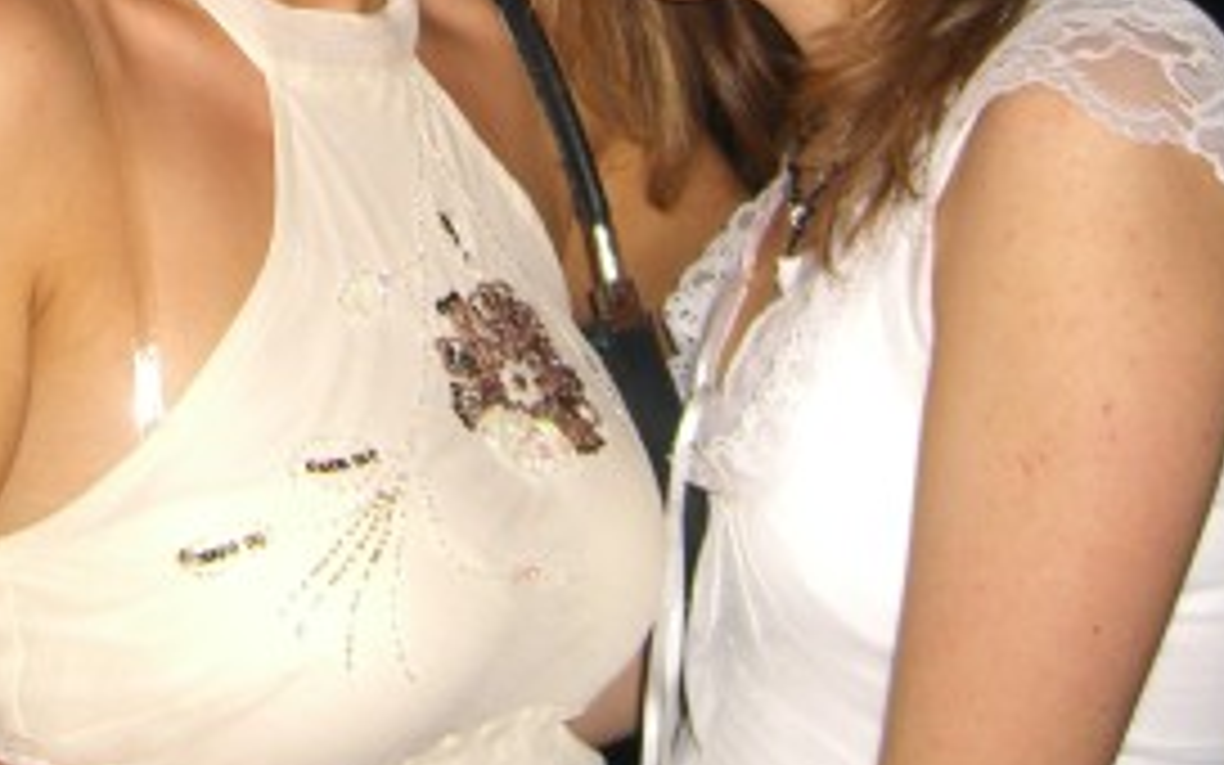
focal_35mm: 89
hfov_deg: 23.0
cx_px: 248
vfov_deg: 14.1
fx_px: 2969
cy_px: -202
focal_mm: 7.9
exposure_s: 1/60
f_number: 2.8
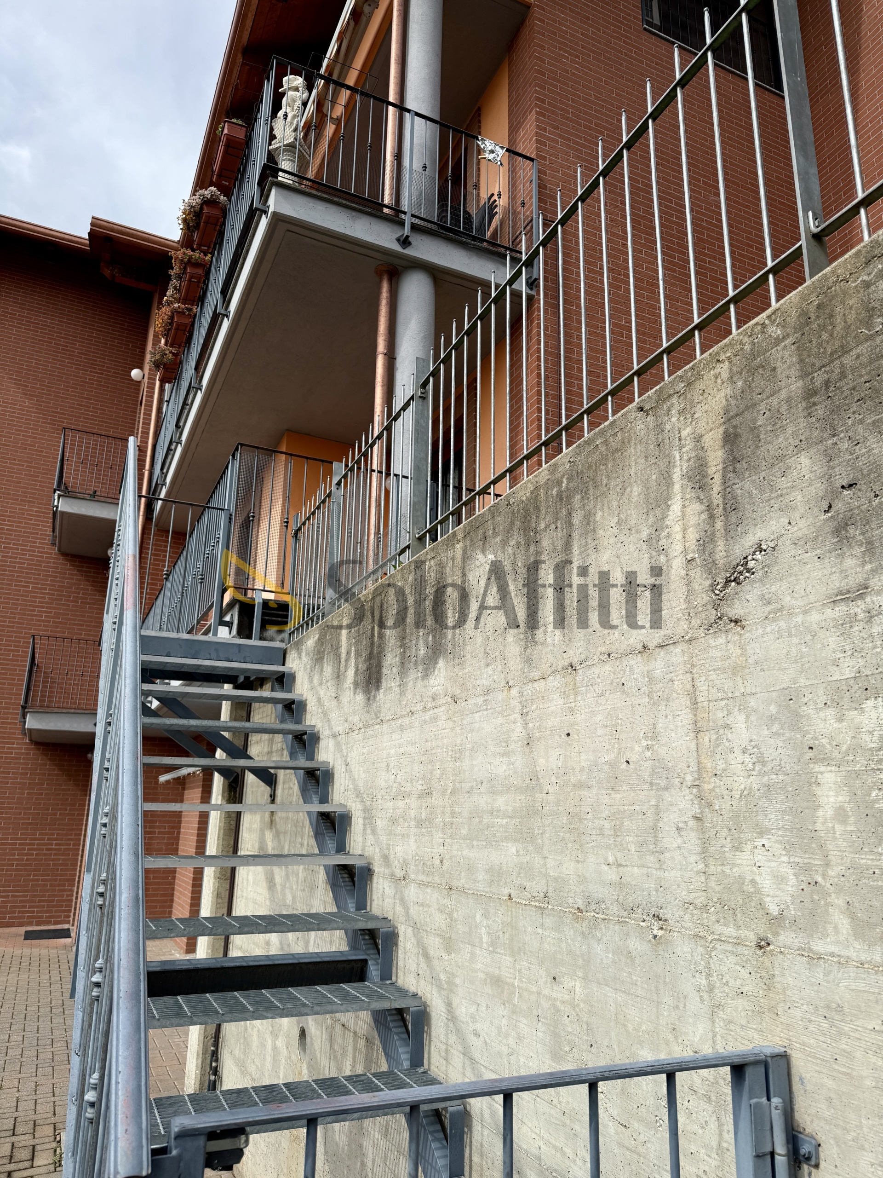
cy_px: 589
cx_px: 442
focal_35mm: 24
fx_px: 816
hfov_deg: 56.8
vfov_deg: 71.6
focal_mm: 6.76
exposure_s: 1/3279
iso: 80
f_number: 1.78
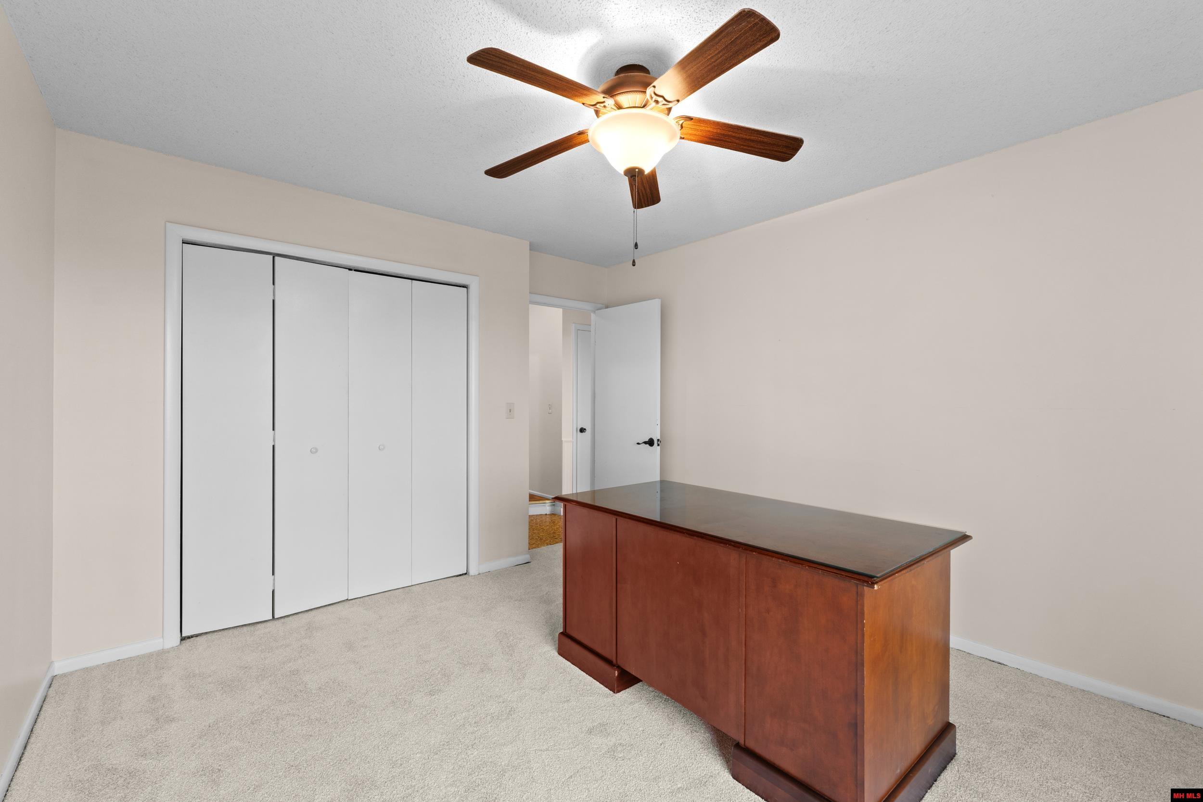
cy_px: 401
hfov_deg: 100.4
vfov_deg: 77.3
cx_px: 602
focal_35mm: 15
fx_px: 501
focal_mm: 10
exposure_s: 2.5
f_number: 9
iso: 200
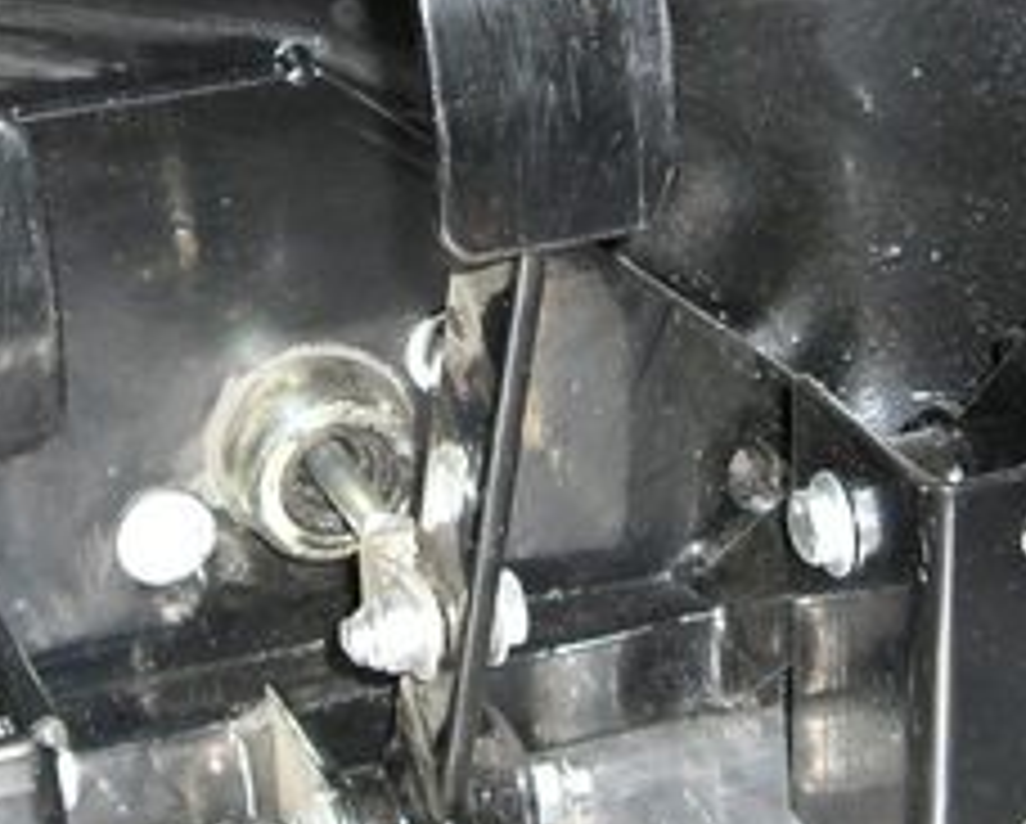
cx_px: 540
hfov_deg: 18.4
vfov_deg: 14.8
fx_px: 3162
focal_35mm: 104
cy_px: 234
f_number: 2.7
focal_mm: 6.2
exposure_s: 1/60
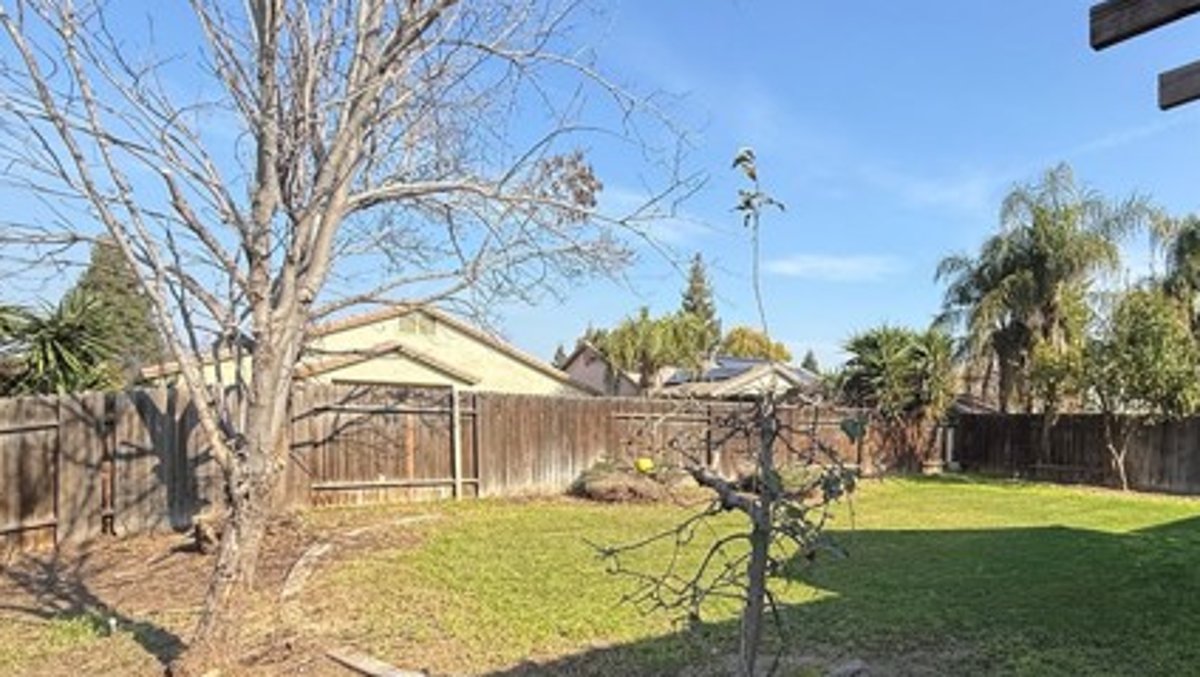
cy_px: 428
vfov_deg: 49.1
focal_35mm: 23
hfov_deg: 74.9
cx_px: 846
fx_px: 732
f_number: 2.2
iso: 50
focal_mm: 2.22
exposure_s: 1/1312
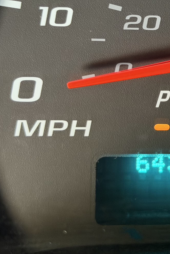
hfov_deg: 13.2
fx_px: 722
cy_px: 71
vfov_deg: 19.9
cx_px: 181
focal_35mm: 102
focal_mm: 6.76
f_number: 1.78
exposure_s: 1/33
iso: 500
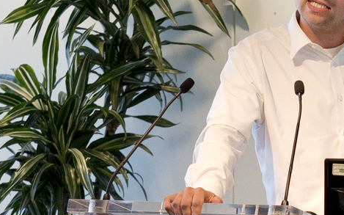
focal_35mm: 543
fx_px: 5090
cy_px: 275
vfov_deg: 2.4
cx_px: 308
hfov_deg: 3.9
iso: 800
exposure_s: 1/125
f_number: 3.2
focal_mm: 75
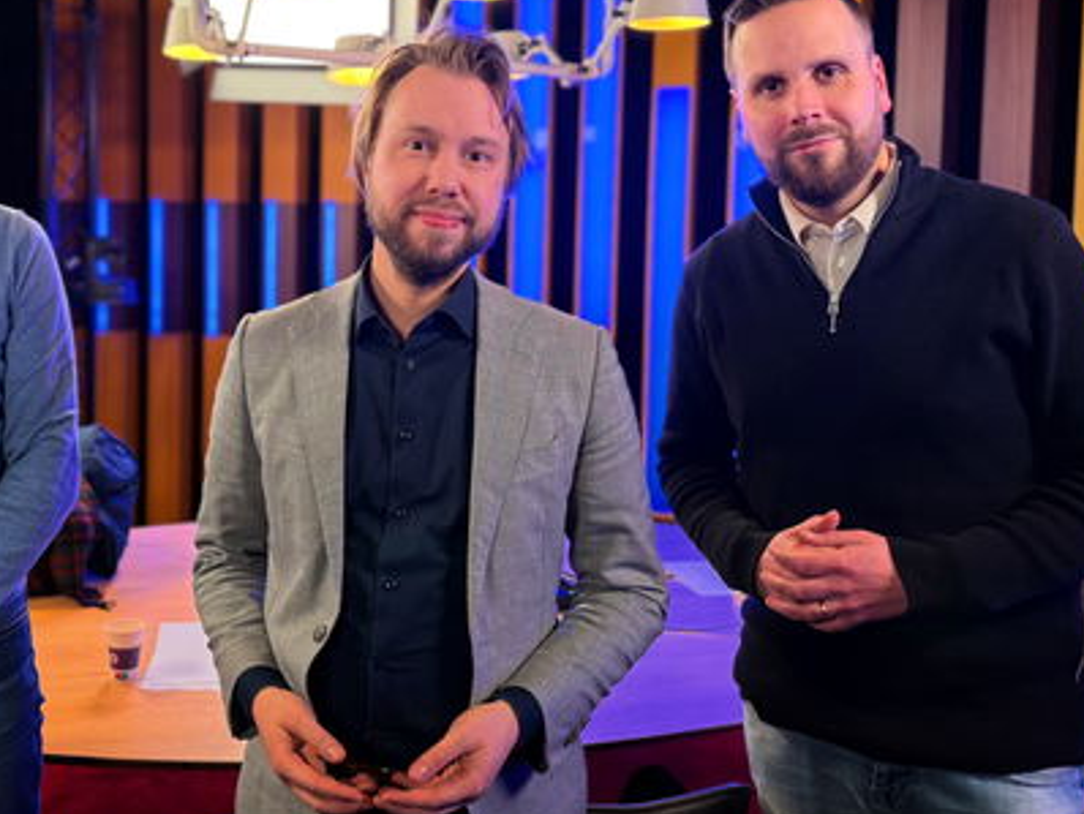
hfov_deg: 52.9
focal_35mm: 34
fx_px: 1065
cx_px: 362
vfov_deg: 41.5
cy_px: 297
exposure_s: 1/85
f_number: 1.78
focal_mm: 6.76
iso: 200
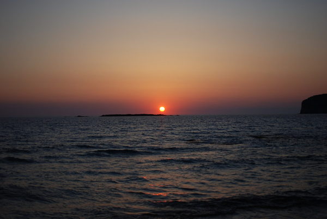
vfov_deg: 25.8
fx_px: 478
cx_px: 164
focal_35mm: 52
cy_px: 110
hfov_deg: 37.8
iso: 100
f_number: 1.8
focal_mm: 35
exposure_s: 1/2000
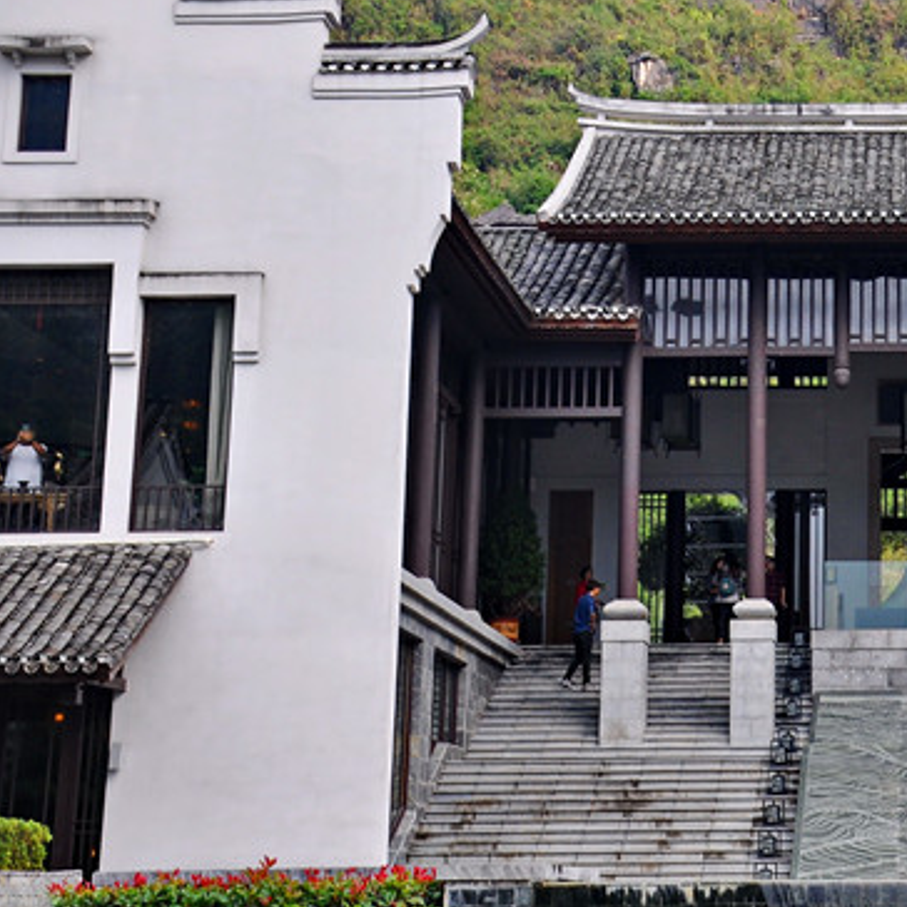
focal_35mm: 88
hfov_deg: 19.1
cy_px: 206
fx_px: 2609
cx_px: 954
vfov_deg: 19.6
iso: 200
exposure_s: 1/250
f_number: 4
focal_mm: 28
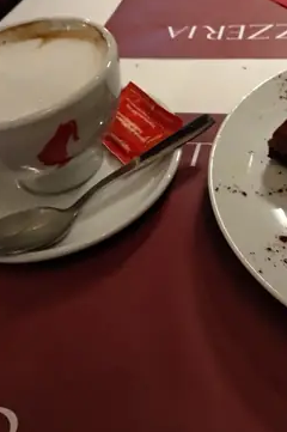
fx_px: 431
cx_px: 193
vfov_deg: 52.6
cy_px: 160
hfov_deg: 36.4
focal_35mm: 36
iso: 1250
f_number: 2.2
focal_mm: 3.81
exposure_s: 1/17
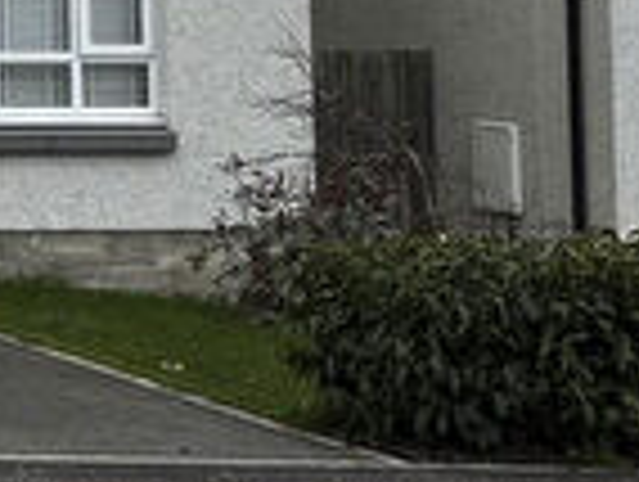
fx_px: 2182
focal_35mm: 118
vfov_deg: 12.2
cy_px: -142
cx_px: -490
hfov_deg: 14.7
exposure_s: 1/2400
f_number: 1.8
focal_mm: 6.76
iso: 80
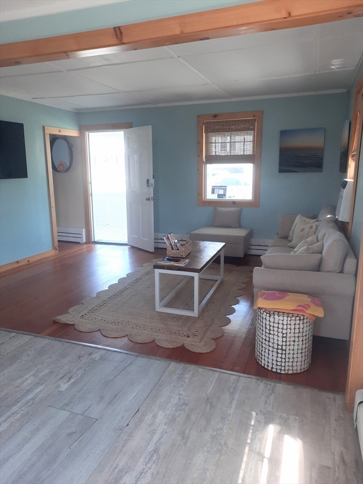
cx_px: 182
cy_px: 242
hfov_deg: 54.9
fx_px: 350
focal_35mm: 25
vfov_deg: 69.4
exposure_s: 1/60
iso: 125
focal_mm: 4.6
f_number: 2
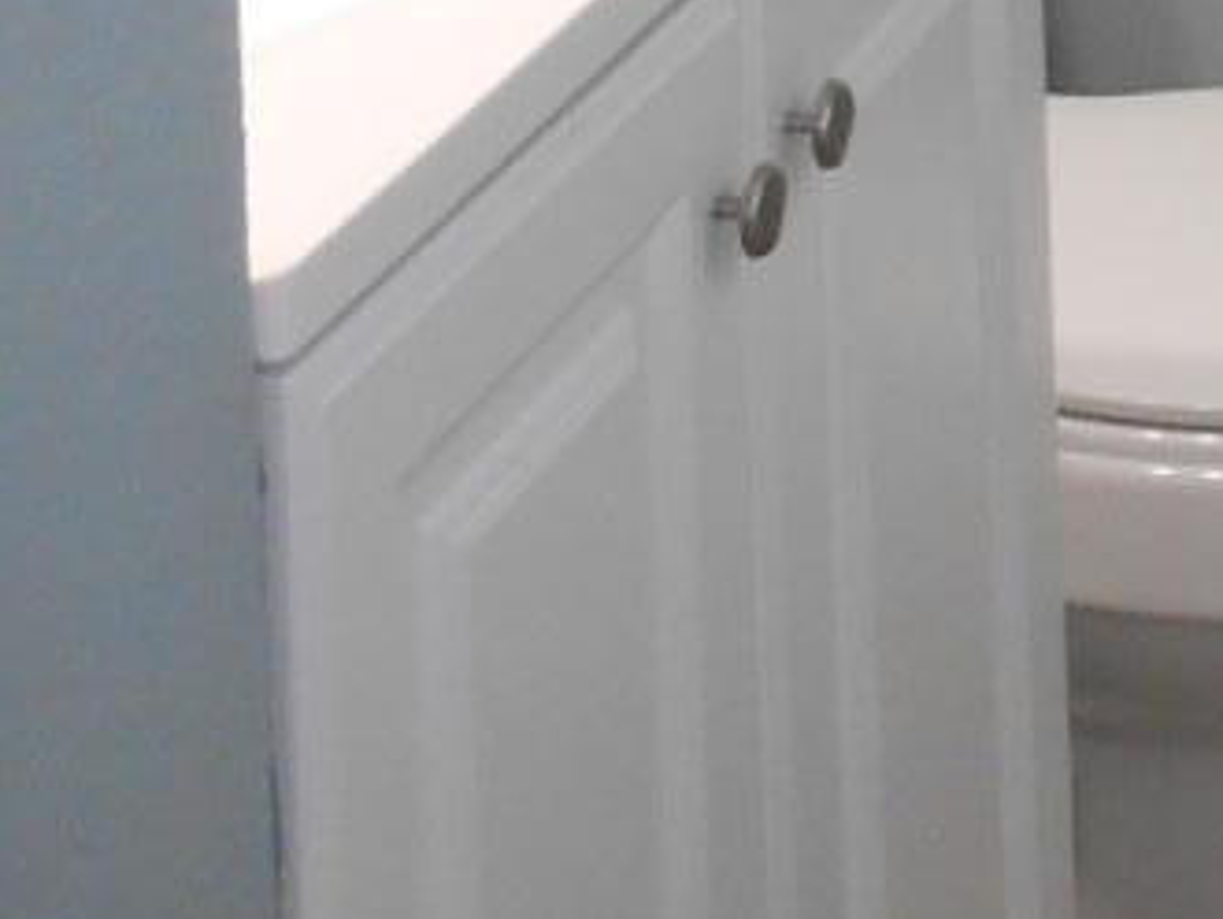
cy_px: -1464
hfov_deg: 14.8
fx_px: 4455
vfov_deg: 10.0
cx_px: 1686
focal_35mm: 126
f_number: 3.4
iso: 280
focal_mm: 4.7
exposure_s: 1/30
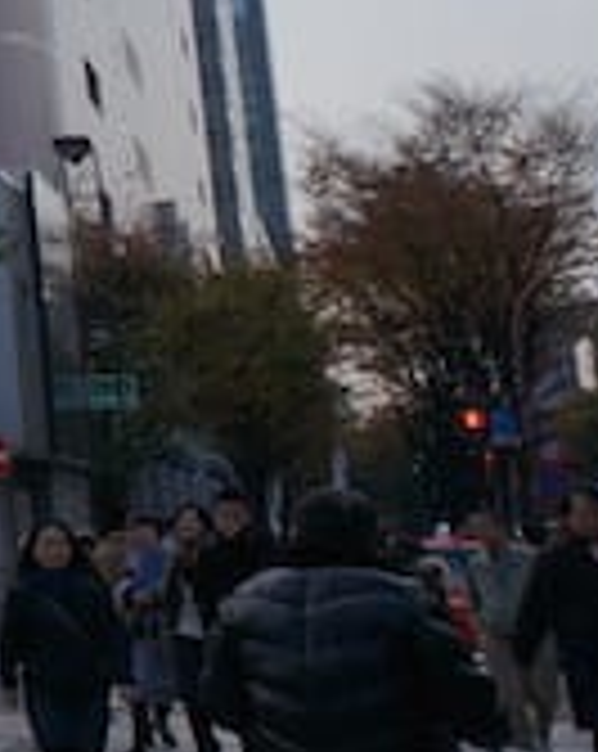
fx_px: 2396
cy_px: -36
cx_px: -1133
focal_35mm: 108
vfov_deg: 17.3
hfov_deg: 10.5
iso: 100
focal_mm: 16
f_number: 9
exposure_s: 1/160
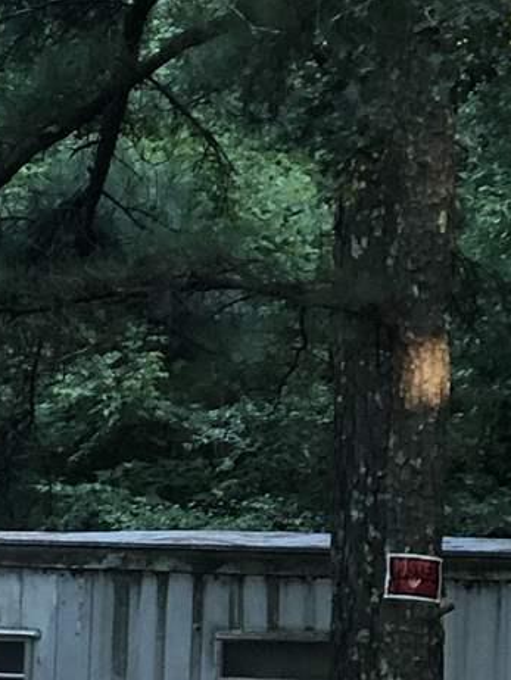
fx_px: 5585
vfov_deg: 6.9
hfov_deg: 5.1
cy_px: 892
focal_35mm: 284
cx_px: -538
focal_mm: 6.6
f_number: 2.8
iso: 100
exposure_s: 1/120
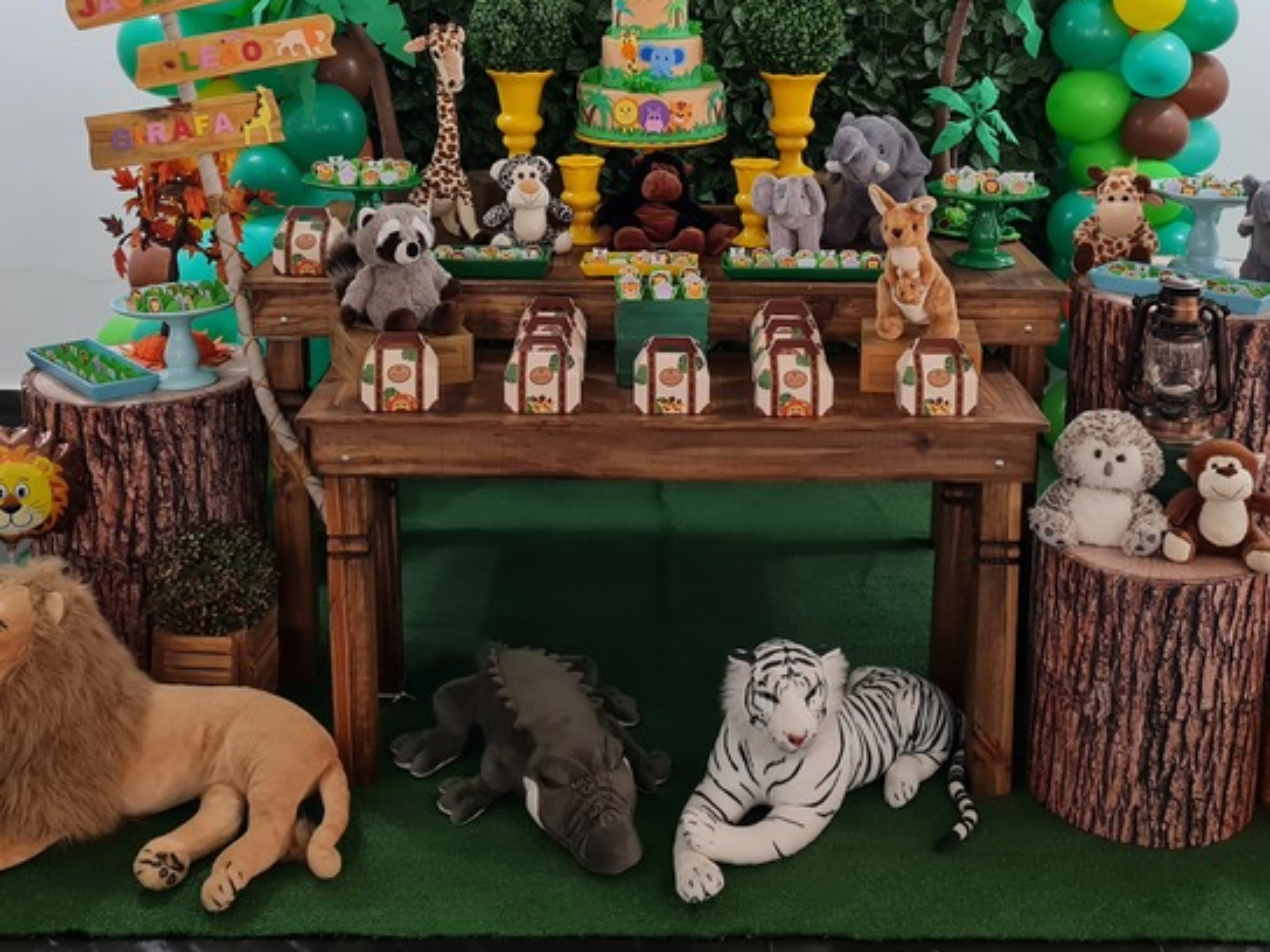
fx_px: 1578
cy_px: 237
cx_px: 672
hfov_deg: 43.8
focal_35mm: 43
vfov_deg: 32.9
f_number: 1.8
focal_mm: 5.4
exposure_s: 1/60
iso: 200
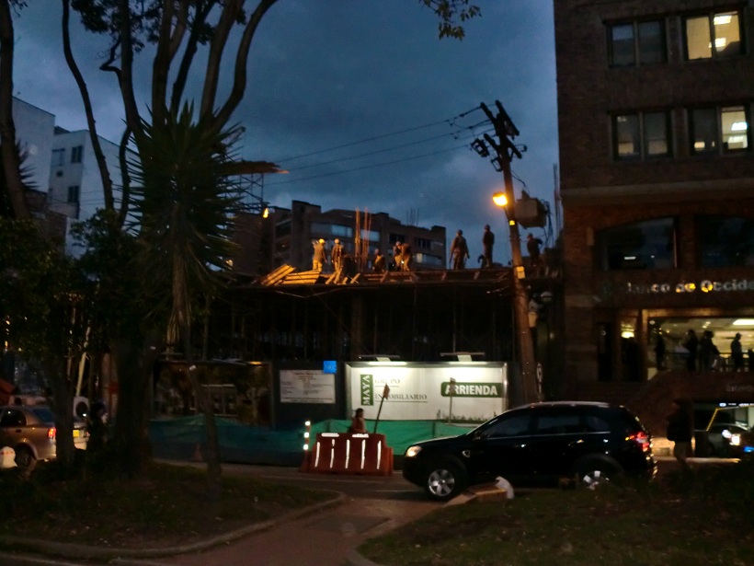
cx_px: 377
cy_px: 283
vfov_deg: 40.7
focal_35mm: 35
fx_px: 762
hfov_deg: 52.6
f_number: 3.1
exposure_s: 1/40
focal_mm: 6.3
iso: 400
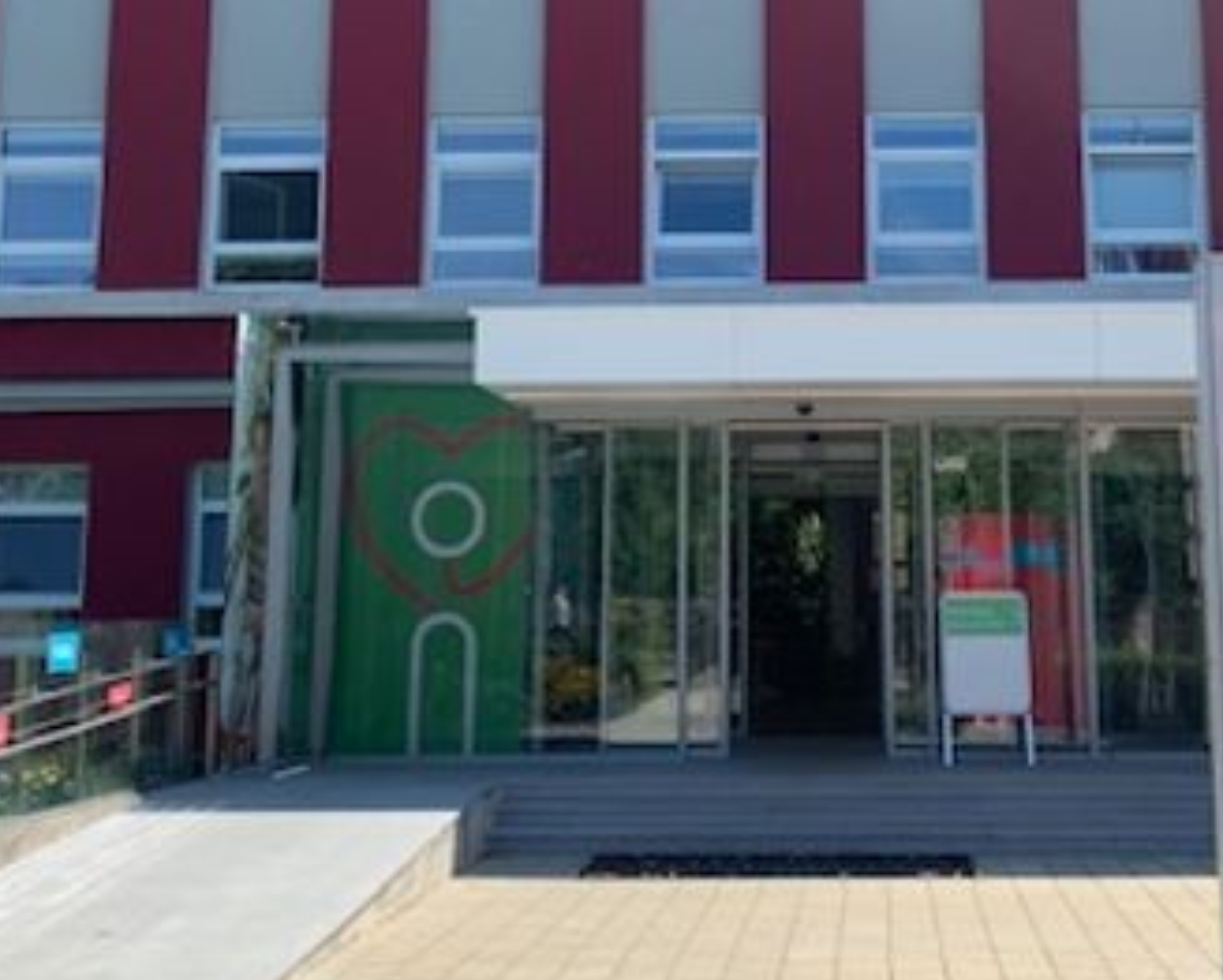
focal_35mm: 59
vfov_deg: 25.3
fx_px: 2137
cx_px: 804
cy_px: 165
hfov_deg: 31.7
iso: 25
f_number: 1.8
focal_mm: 4.25
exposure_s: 1/1136
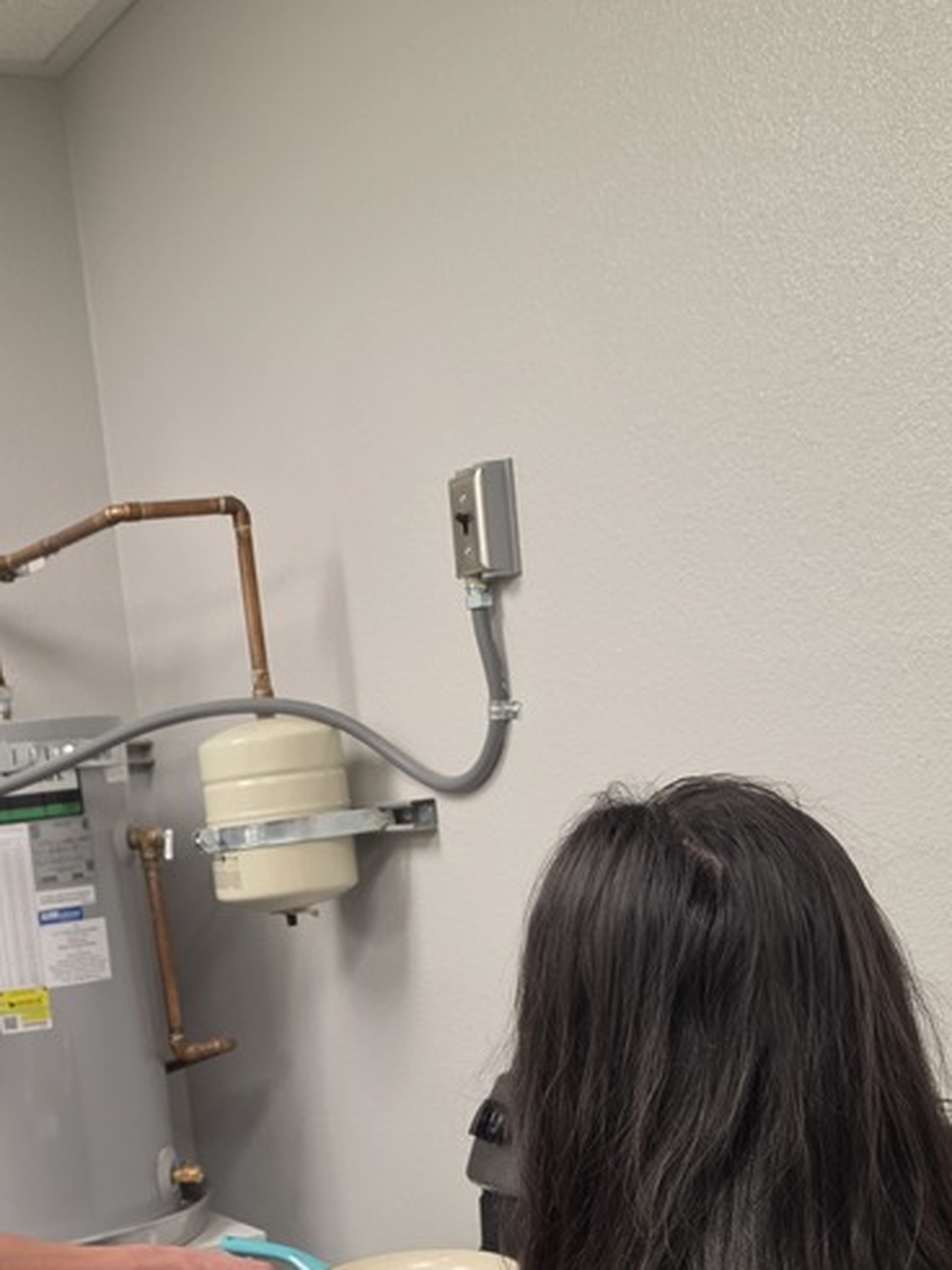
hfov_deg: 29.8
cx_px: 248
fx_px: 1761
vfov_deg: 37.8
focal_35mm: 48
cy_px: 1066
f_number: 1.4
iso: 160
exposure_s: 1/120
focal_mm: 6.5
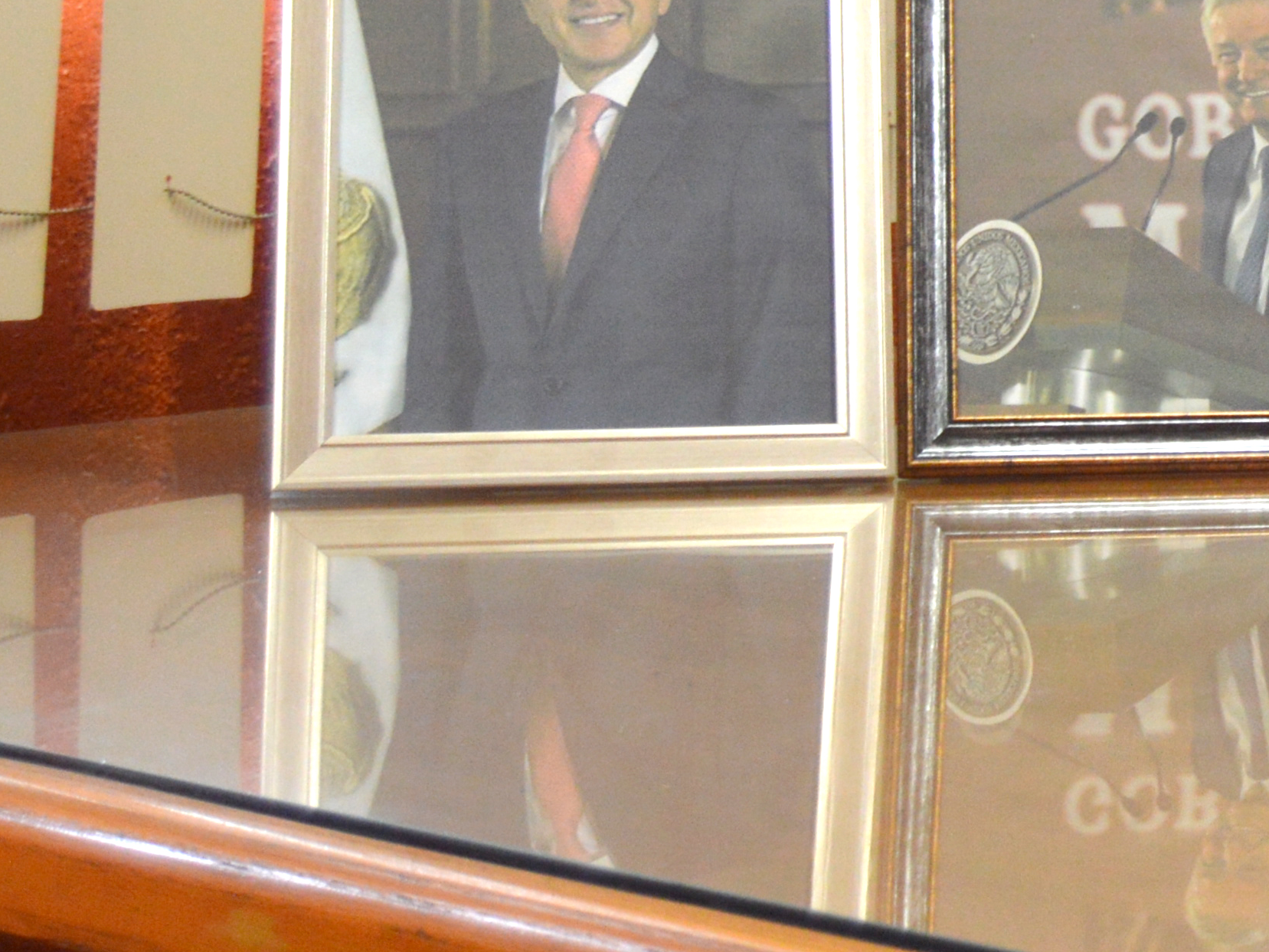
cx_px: 1989
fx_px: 4986
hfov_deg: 13.5
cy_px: -498
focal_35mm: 136
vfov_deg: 10.5
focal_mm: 26
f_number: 5
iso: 400
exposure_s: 1/30
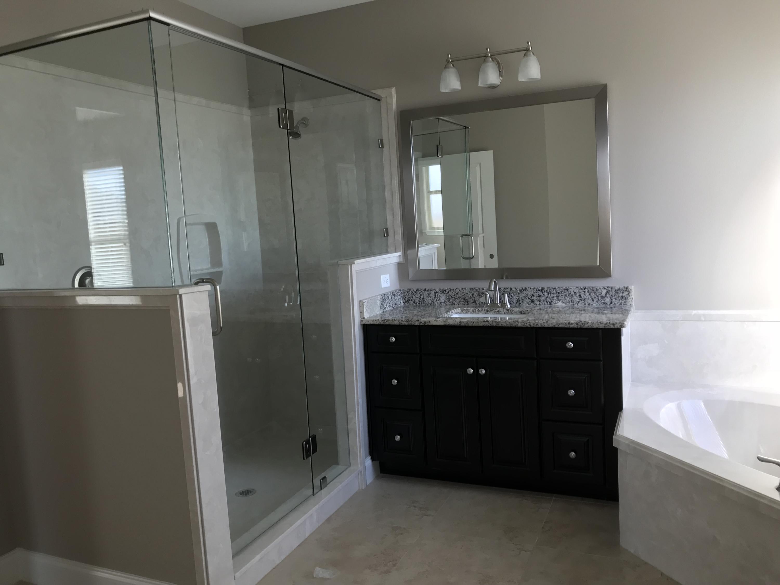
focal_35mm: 28
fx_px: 631
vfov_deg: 49.7
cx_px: 390
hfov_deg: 63.4
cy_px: 292
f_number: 1.8
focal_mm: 3.99
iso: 40
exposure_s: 1/120
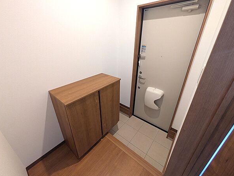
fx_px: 101
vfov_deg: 81.7
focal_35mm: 15
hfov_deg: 98.1
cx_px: 114
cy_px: 84
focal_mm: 1.83
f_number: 2.2
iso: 174
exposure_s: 1/25
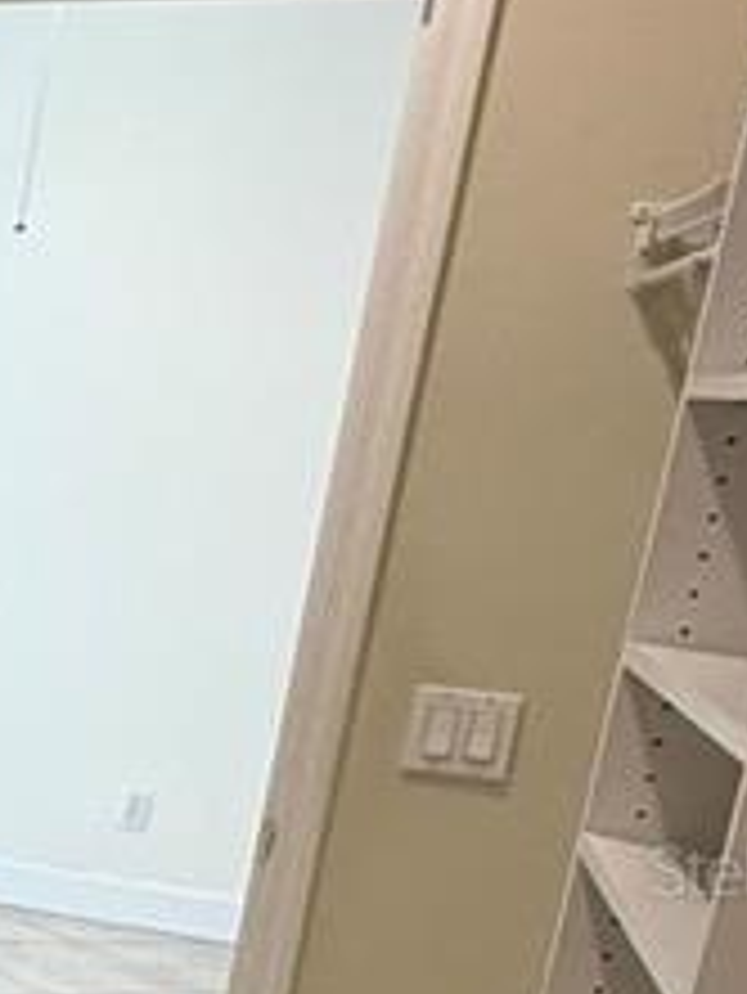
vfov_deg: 25.0
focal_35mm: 76
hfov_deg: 13.7
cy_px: 868
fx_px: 2185
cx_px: -1058
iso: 250
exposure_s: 1/60
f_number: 2.2
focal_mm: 2.22
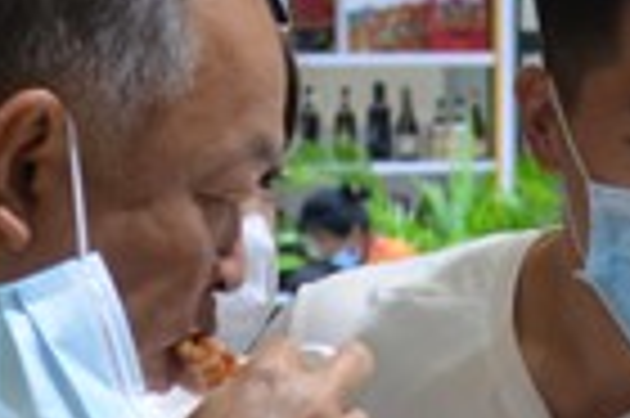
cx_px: 306
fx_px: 6887
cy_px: 72
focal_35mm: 394
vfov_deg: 3.5
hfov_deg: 5.2
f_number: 5.3
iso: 640
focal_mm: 46
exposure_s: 1/60
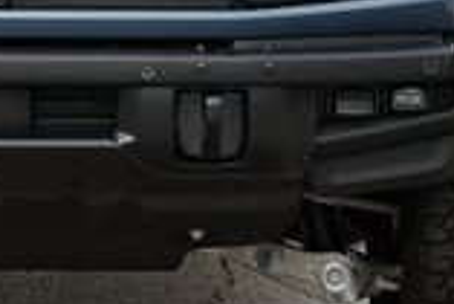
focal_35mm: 252
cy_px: -56
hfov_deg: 8.1
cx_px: -20
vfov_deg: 5.4
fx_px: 3181
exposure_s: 1/100
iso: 100
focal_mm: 62
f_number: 8
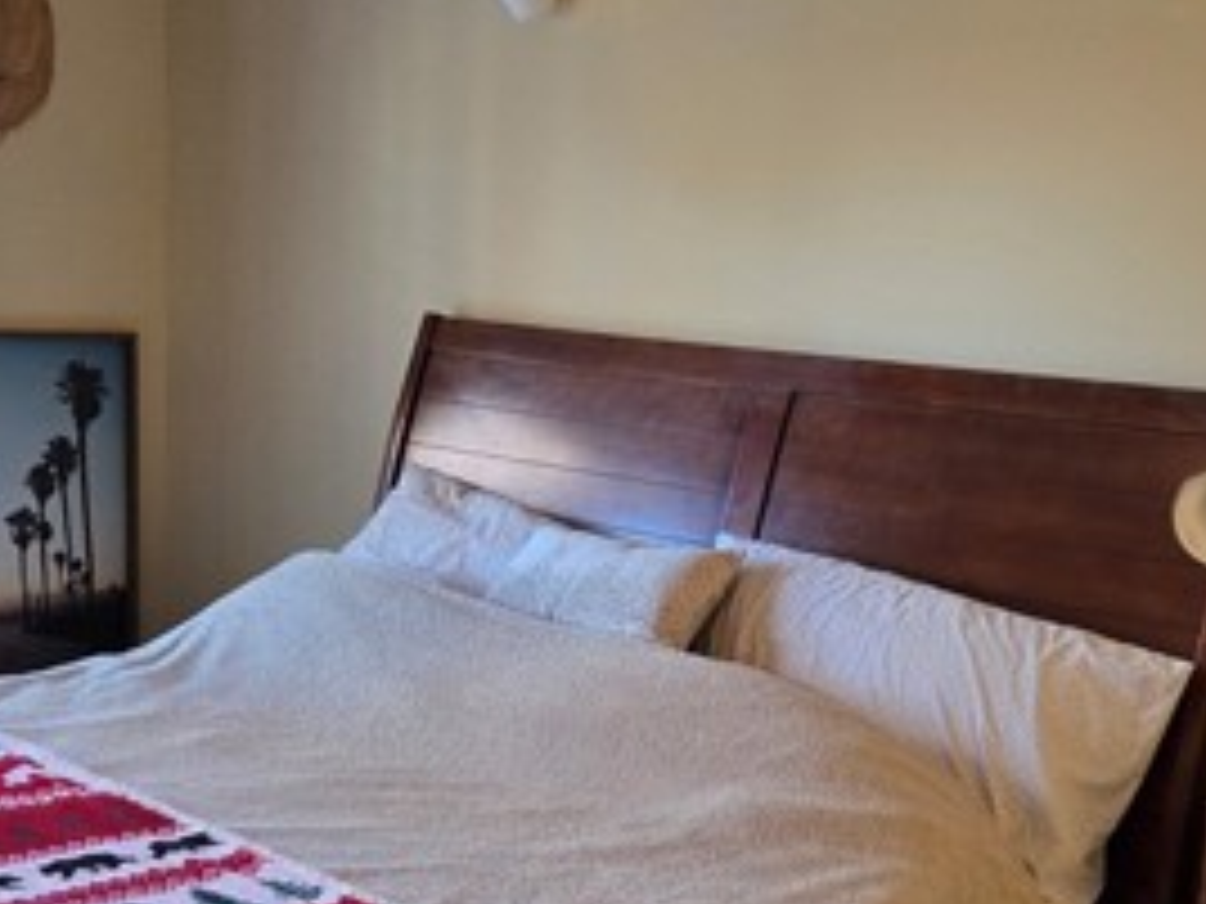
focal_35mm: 55
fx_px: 1916
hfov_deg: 34.9
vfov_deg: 26.1
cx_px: 572
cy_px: 706
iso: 400
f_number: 1.8
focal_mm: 5.4
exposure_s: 1/120
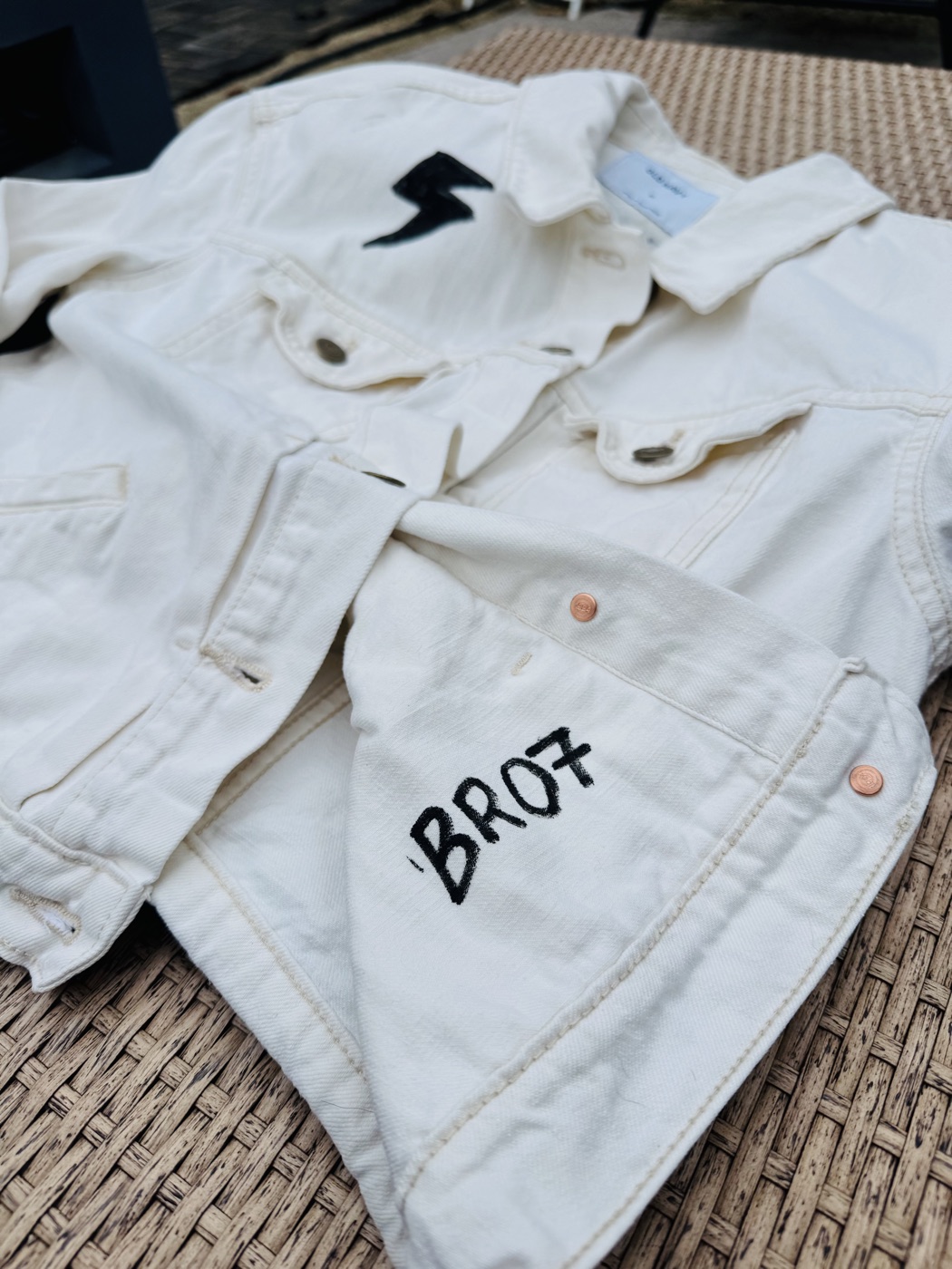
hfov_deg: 56.8
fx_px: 880
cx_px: 476
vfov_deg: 71.6
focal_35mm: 24
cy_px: 634
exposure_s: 1/3413
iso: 80
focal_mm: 6.76
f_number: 1.78
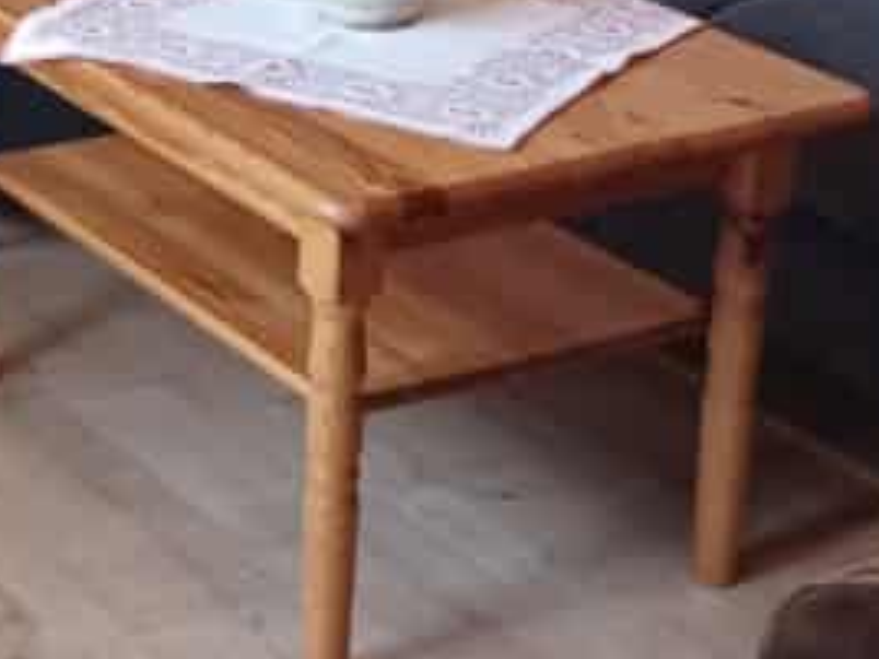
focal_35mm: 112
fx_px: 2844
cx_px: -154
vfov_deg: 13.1
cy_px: 13
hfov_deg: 16.9
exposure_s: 1/25
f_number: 1.8
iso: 500
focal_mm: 4.6
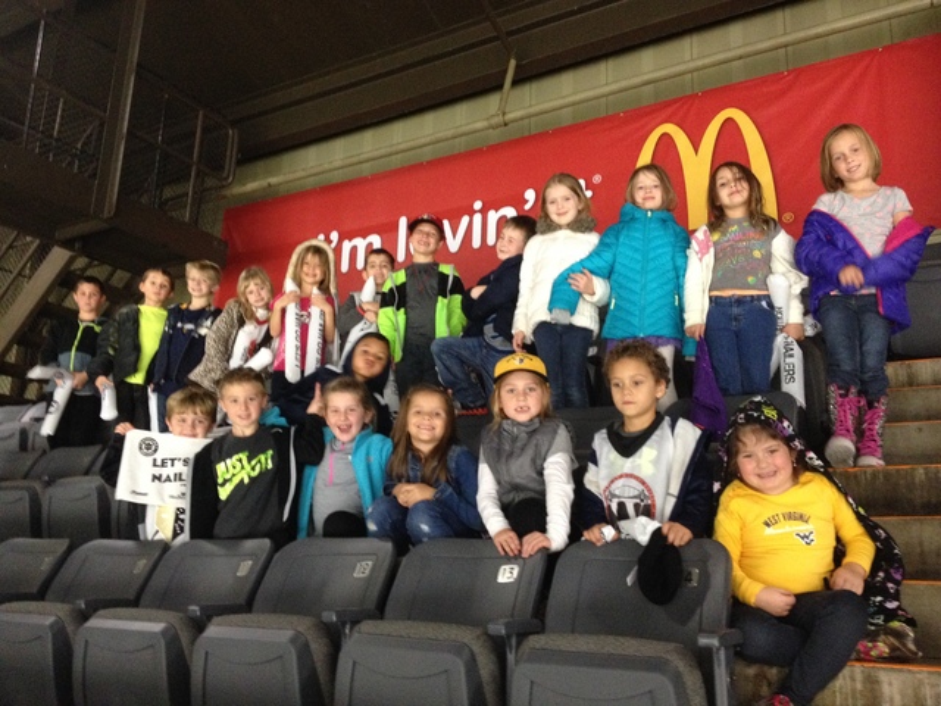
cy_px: 353
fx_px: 951
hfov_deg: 52.6
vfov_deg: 40.7
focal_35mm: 35
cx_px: 470
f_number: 2.4
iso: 320
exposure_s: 1/20
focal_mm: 4.28
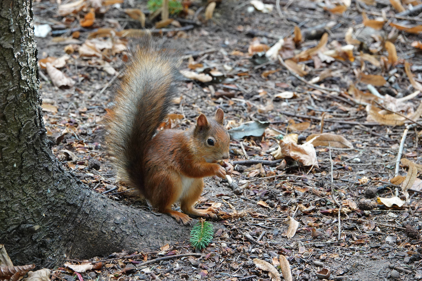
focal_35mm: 256
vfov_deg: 5.4
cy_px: 140
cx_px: 211
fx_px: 3001
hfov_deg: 8.0
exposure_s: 1/40
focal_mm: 93.9
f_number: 4
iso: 800
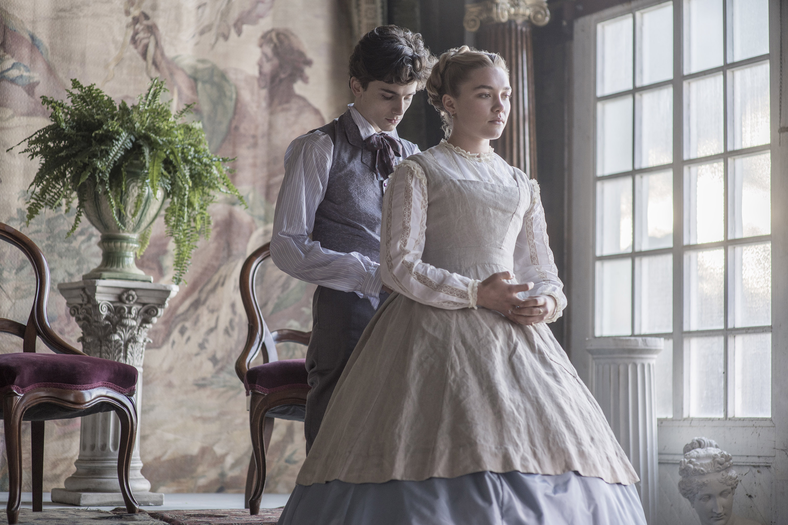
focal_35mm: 85
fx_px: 1860
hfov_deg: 23.9
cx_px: 394
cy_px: 262
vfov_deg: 16.1
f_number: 3.2
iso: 250
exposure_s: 1/160
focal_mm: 85
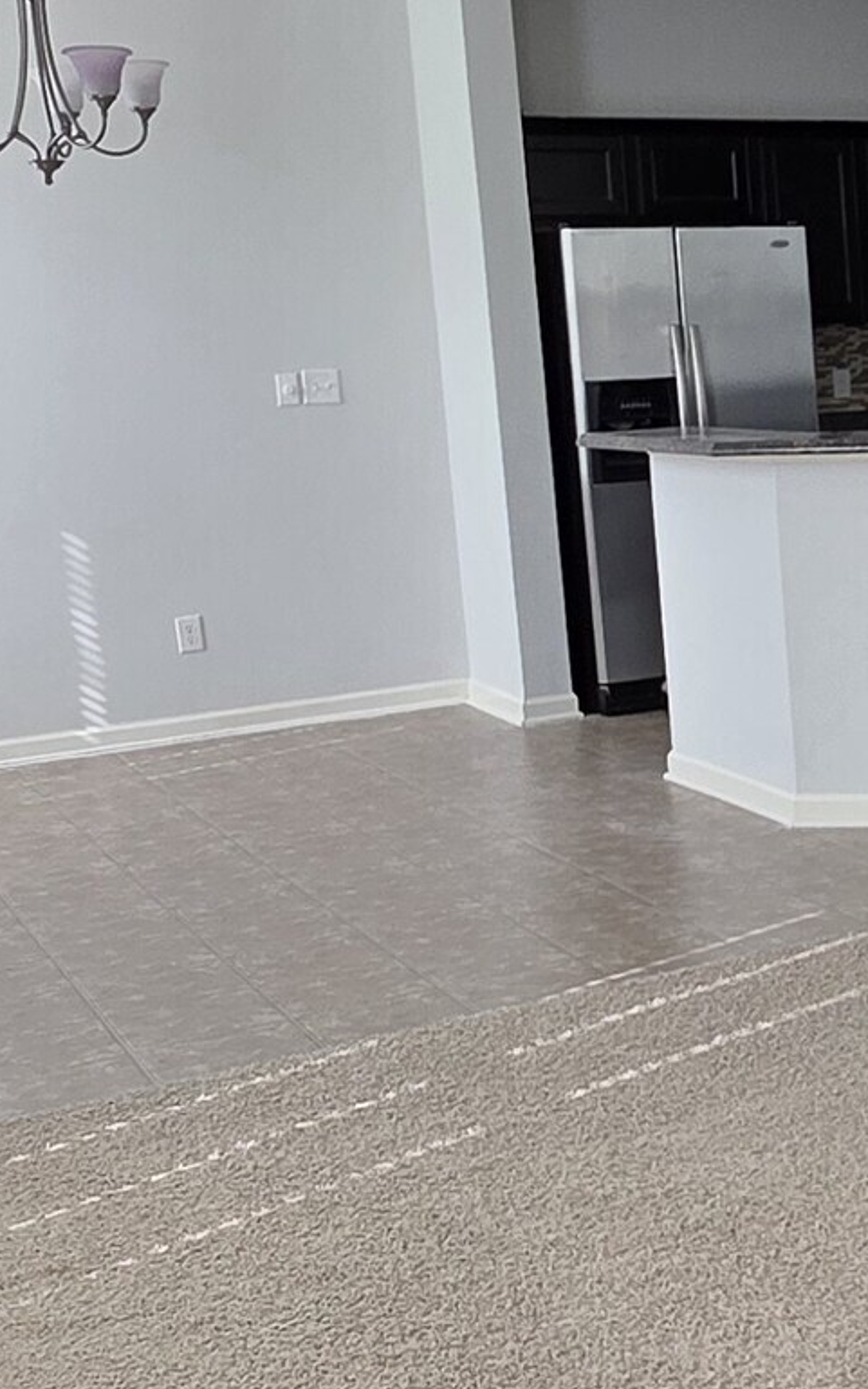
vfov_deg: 36.9
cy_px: 621
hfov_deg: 20.3
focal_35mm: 55
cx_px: 1287
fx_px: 2082
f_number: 1.9
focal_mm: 2.2
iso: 80
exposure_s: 1/120
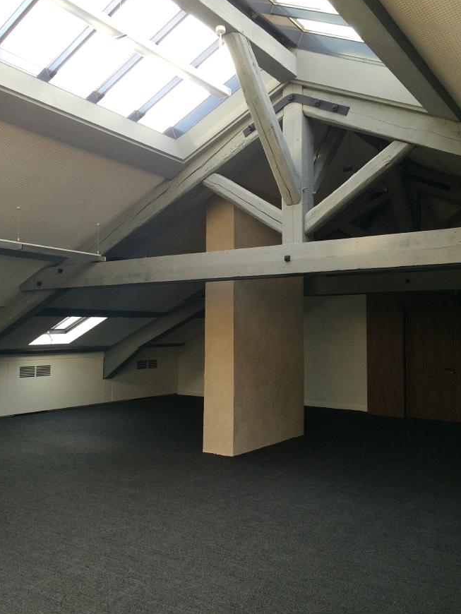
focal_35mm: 32
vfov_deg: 56.8
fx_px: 568
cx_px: 236
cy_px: 295
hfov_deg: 44.2
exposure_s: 1/120
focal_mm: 4.15
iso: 64
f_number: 2.2
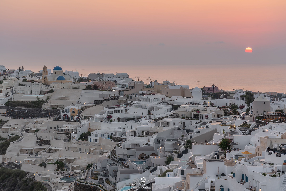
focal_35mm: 95
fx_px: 755
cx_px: 143
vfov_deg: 14.4
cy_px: 96
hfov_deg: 21.5
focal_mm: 95
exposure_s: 1/10
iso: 100
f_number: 11
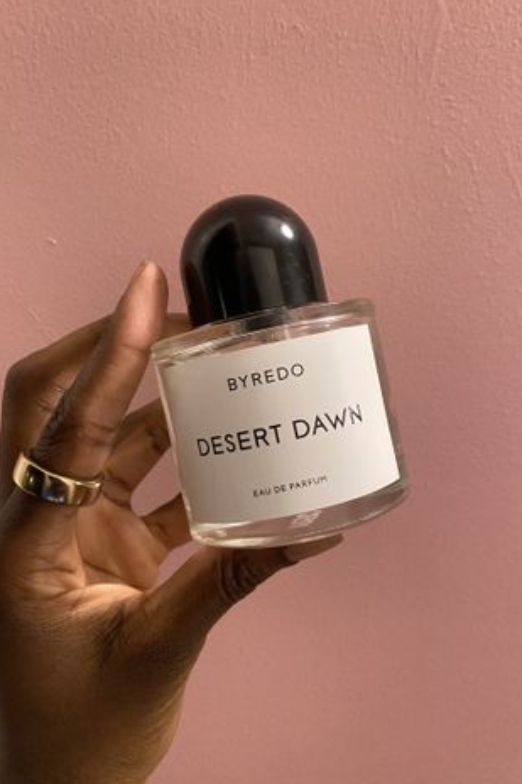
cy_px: 400
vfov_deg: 65.5
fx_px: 609
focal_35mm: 28
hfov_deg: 46.4
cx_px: 274
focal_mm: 4.25
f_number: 1.8
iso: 800
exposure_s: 1/30
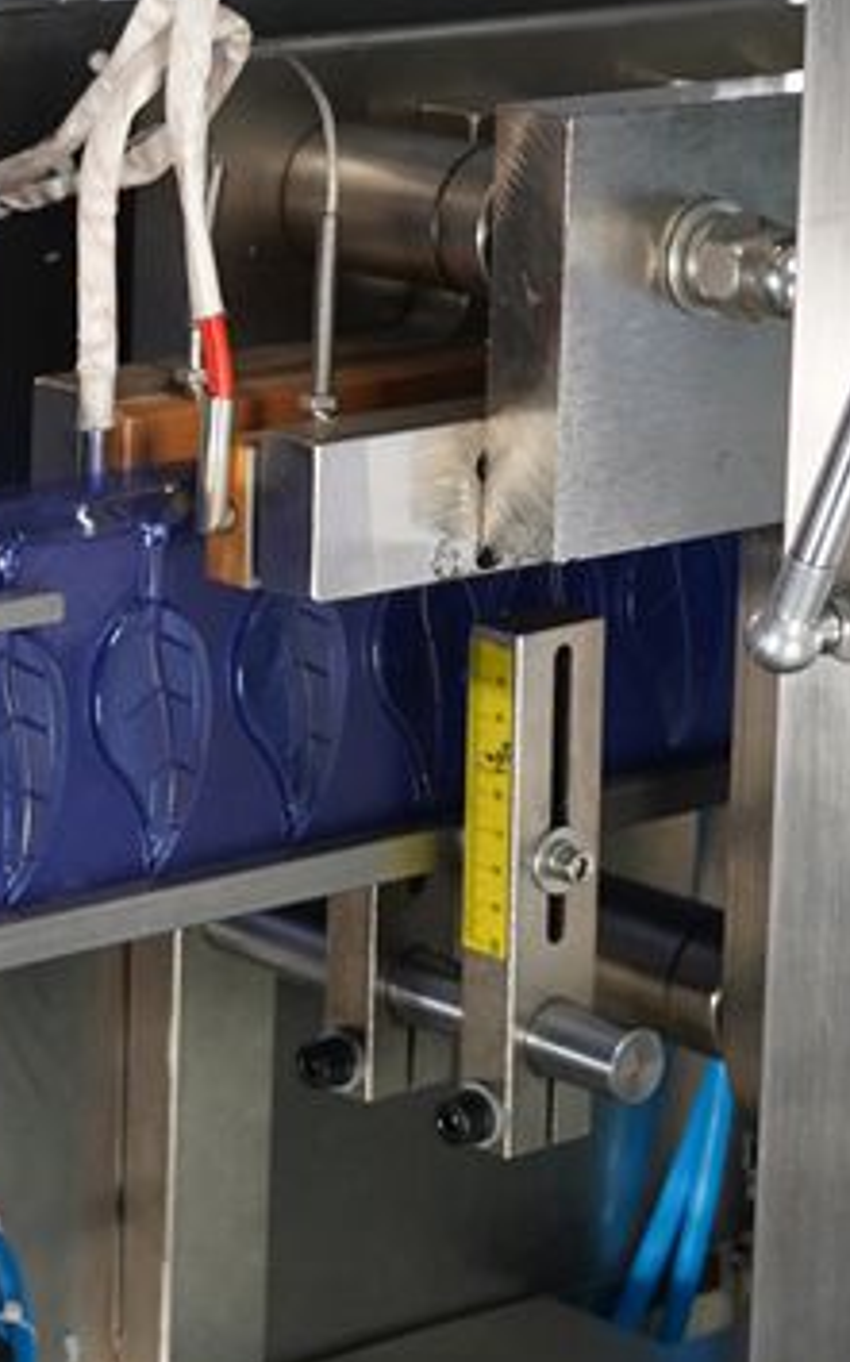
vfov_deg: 16.1
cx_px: -488
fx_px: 4748
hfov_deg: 9.9
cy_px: 92
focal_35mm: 128
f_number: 6.3
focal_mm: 37
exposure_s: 1/125
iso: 1600
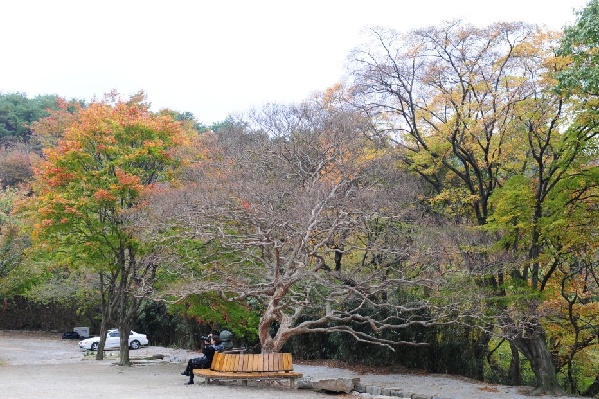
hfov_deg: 43.6
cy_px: 211
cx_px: 295
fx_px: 749
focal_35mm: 45
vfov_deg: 29.8
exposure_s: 1/25
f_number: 8
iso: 200
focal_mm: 28
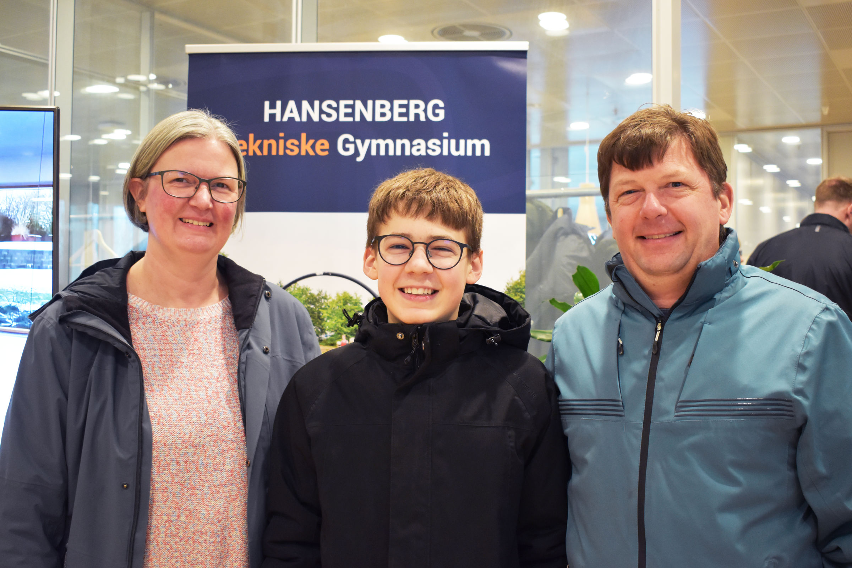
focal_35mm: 40
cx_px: 426
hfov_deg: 47.9
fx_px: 958
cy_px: 284
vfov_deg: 33.0
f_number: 4
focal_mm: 27
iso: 1800
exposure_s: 1/60
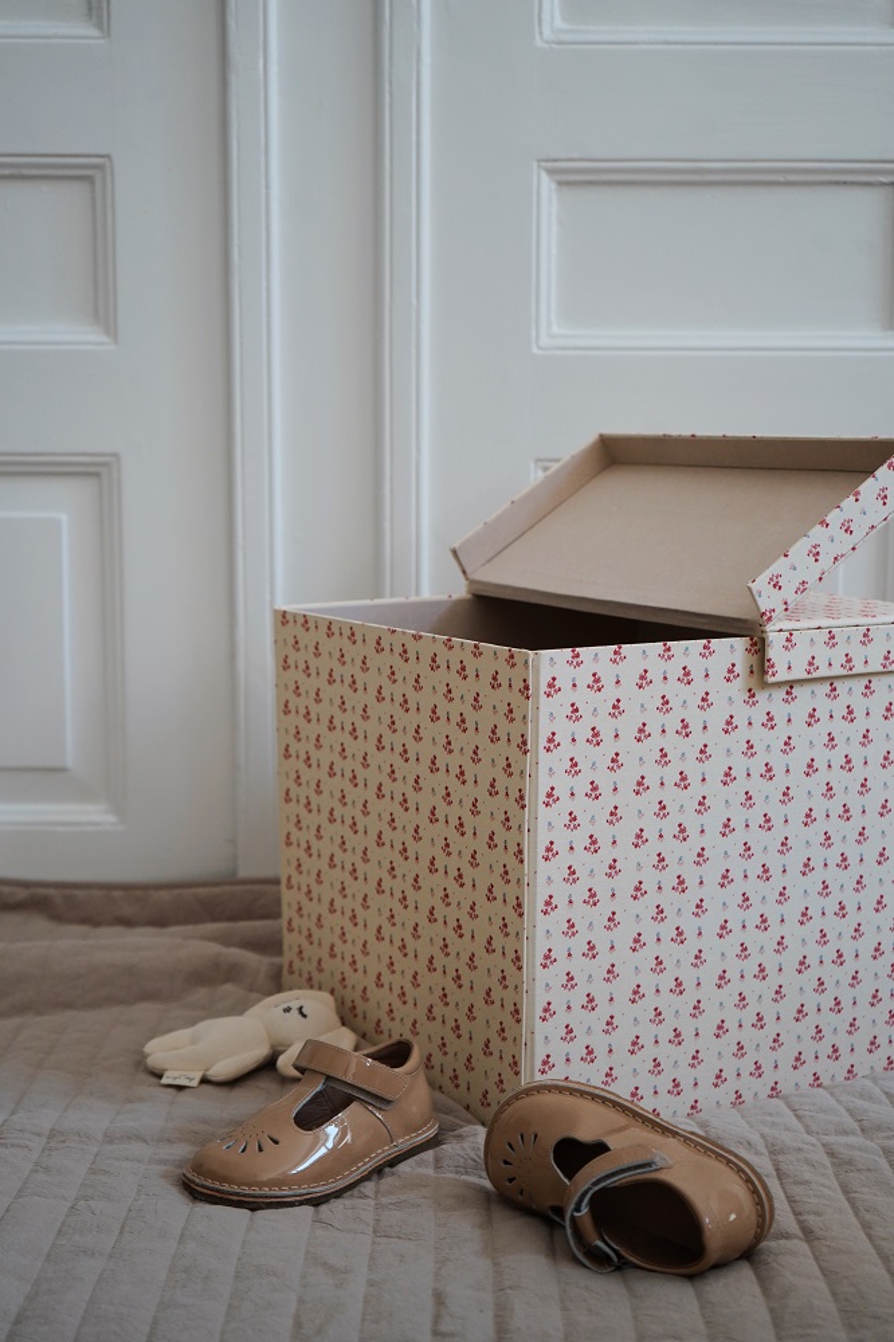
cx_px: 447
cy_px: 671
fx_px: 1715
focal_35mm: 46
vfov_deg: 42.8
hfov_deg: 29.2
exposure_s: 1/160
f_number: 4.5
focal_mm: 46
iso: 800
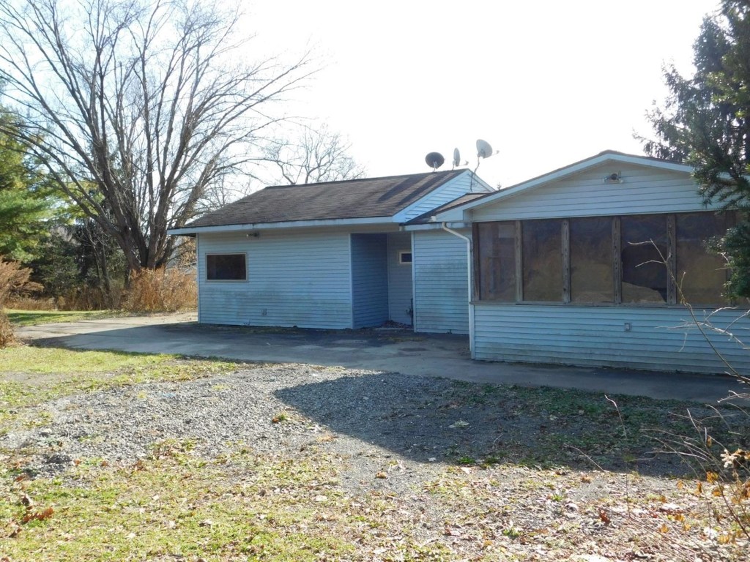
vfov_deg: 39.7
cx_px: 375
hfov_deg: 51.4
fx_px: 780
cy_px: 281
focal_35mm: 36
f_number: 3.5
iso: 200
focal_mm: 6.3
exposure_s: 1/640
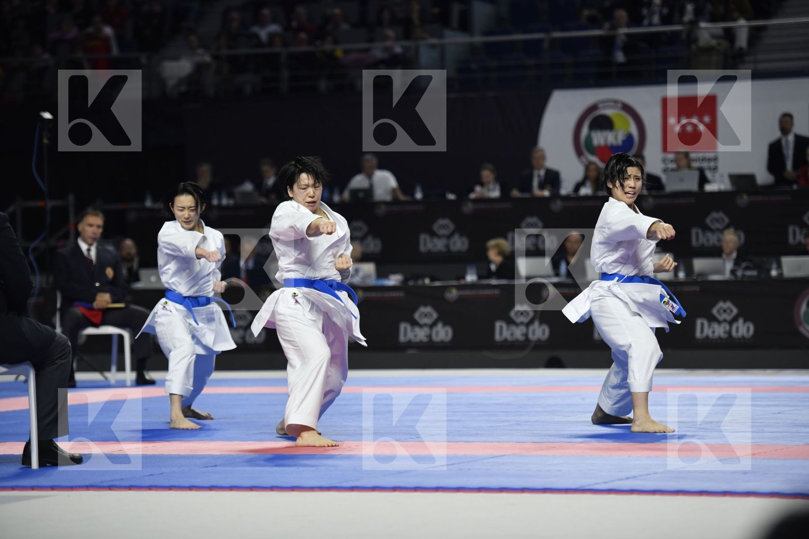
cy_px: 270
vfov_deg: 9.8
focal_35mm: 140
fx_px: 3146
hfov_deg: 14.7
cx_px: 404
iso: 800
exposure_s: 1/800
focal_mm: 140
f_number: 2.8
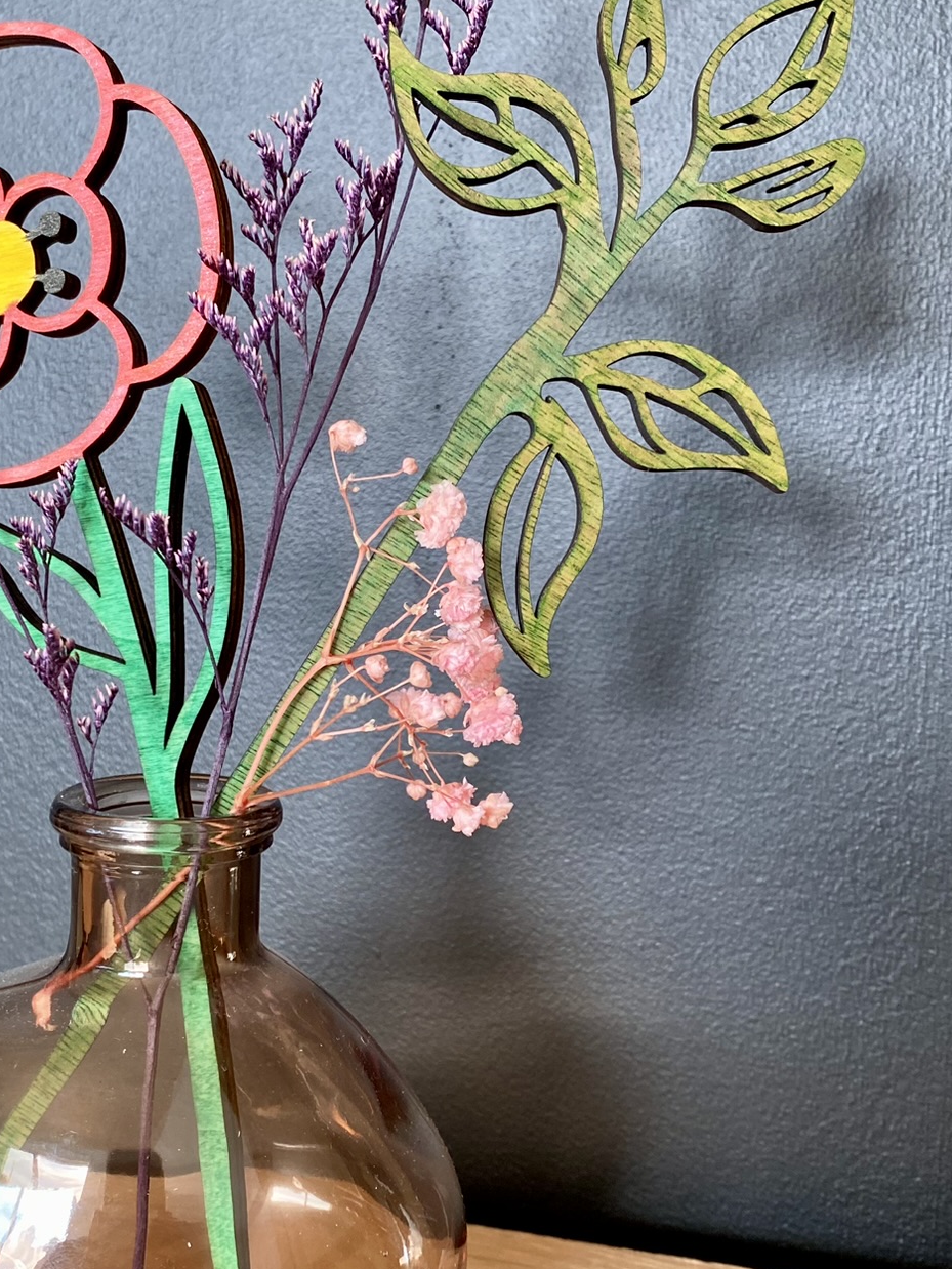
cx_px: 348
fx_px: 1576
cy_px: 636
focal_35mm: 43
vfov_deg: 43.8
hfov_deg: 33.4
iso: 125
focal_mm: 4.25
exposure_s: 1/115
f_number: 1.8
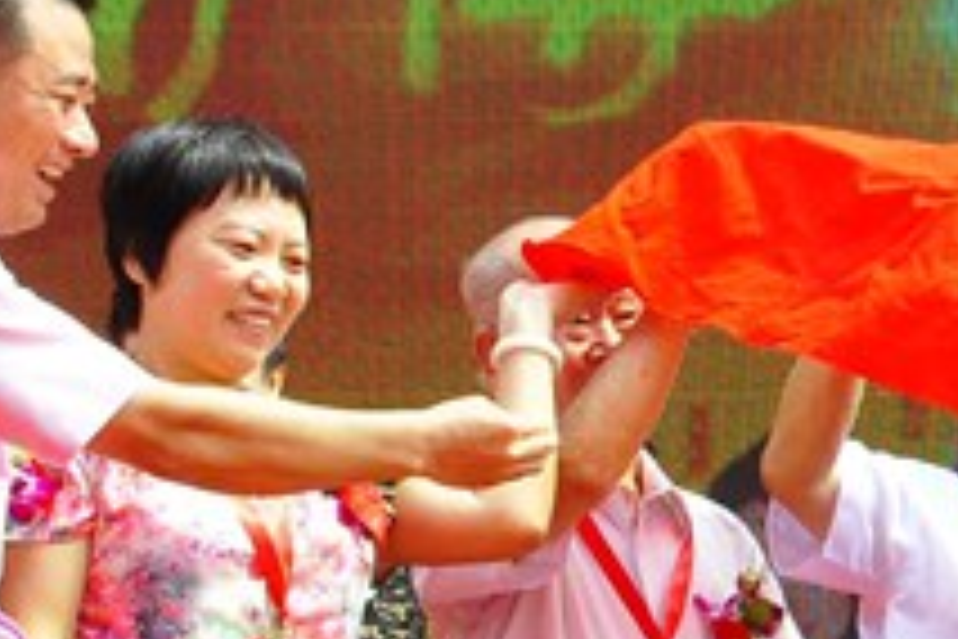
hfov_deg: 10.6
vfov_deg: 7.1
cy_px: 574
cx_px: 980
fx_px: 5109
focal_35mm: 192
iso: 1000
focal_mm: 34
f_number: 11
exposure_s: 1/500
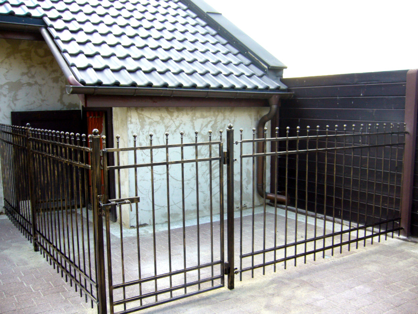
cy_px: 157
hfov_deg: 52.6
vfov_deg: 40.7
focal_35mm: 35
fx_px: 423
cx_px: 209
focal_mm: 5.8
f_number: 2.8
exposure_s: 1/30
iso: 80
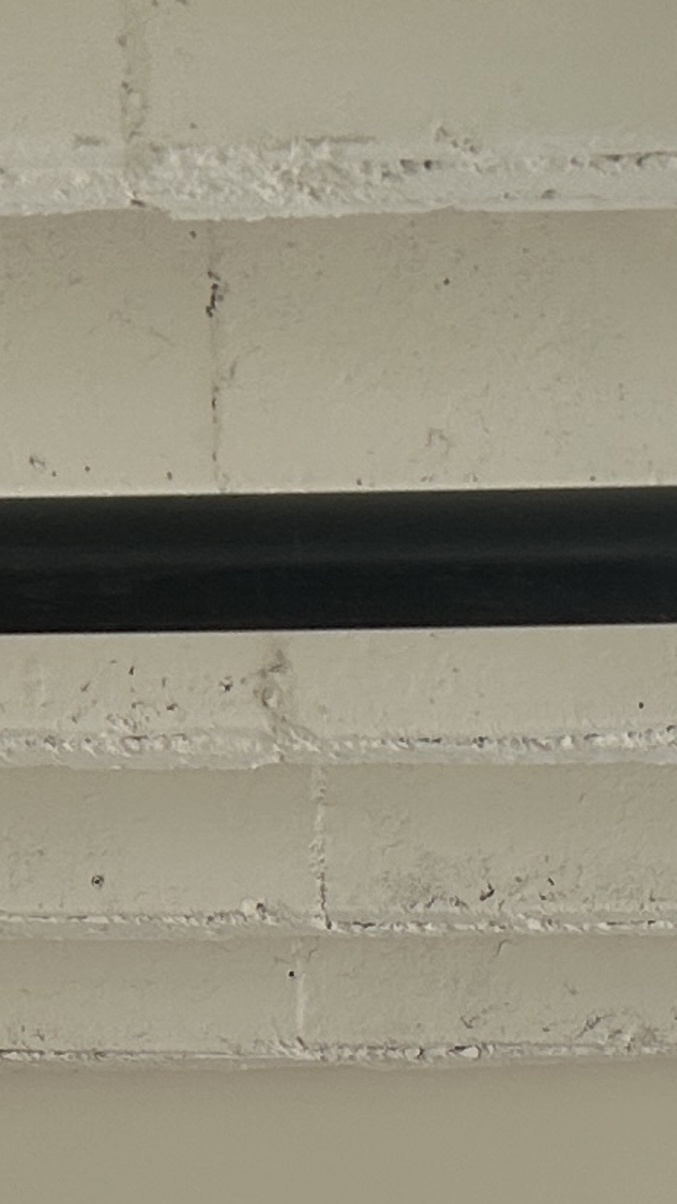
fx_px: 4088
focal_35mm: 128
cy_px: 2072
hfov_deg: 9.4
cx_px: 595
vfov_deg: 14.9
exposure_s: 1/158
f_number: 1.78
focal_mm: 6.86
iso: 100
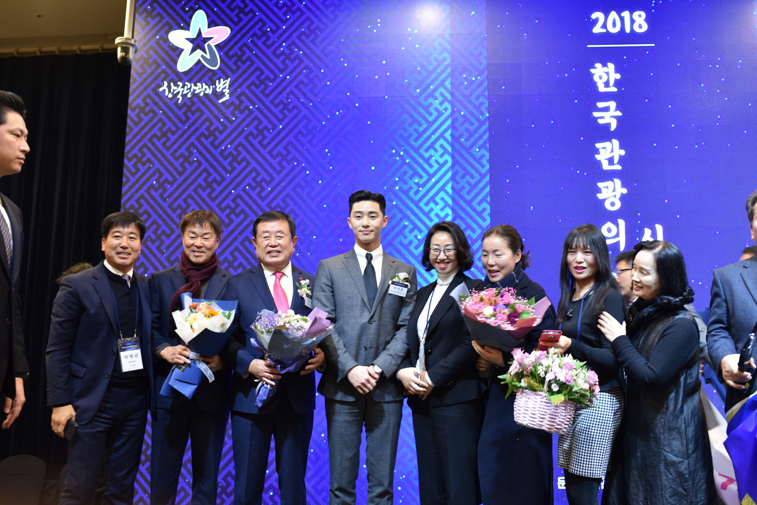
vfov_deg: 37.9
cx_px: 378
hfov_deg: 54.4
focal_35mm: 35
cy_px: 252
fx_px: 736
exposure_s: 1/60
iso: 800
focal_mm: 35
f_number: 3.5
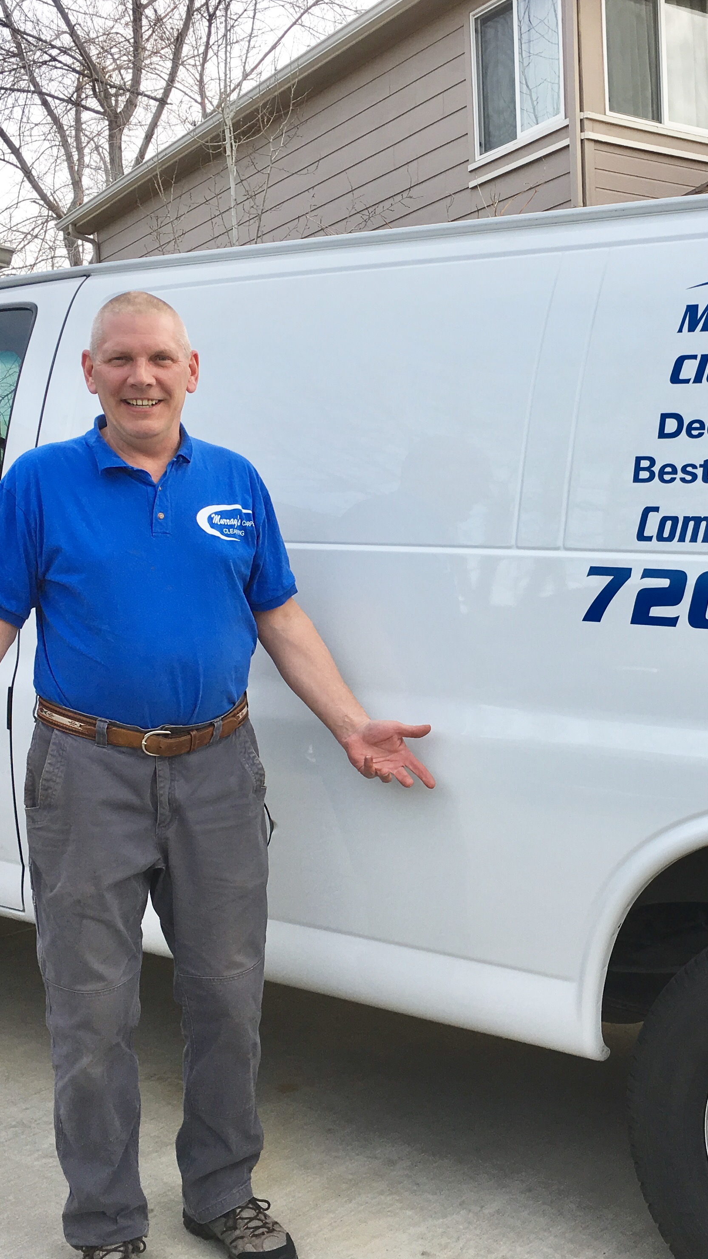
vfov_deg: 47.4
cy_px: 624
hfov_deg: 27.3
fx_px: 1436
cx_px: 544
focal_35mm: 43
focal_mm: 4.15
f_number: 2.2
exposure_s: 1/370
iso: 25
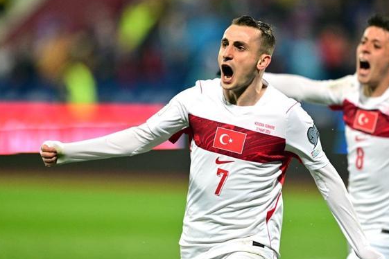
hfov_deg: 3.8
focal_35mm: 549
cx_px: 261
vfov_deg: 2.5
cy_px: 112
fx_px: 5932
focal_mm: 400
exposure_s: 1/1600
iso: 2500
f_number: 2.8
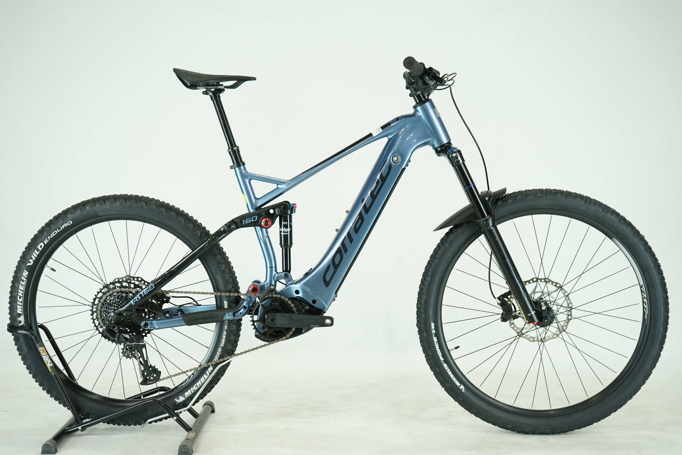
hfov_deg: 41.1
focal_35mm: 48
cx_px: 341
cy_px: 228
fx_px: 909
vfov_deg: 28.1
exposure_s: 1/200
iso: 1600
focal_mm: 48
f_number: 5.6
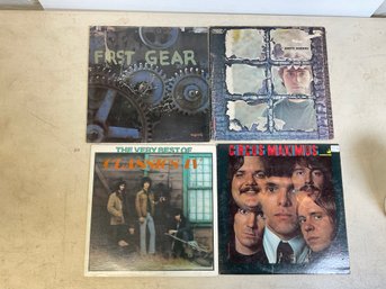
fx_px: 323
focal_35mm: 29
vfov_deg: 48.2
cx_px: 193
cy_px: 144
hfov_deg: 61.7
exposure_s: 1/60
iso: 80
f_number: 1.8
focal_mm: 3
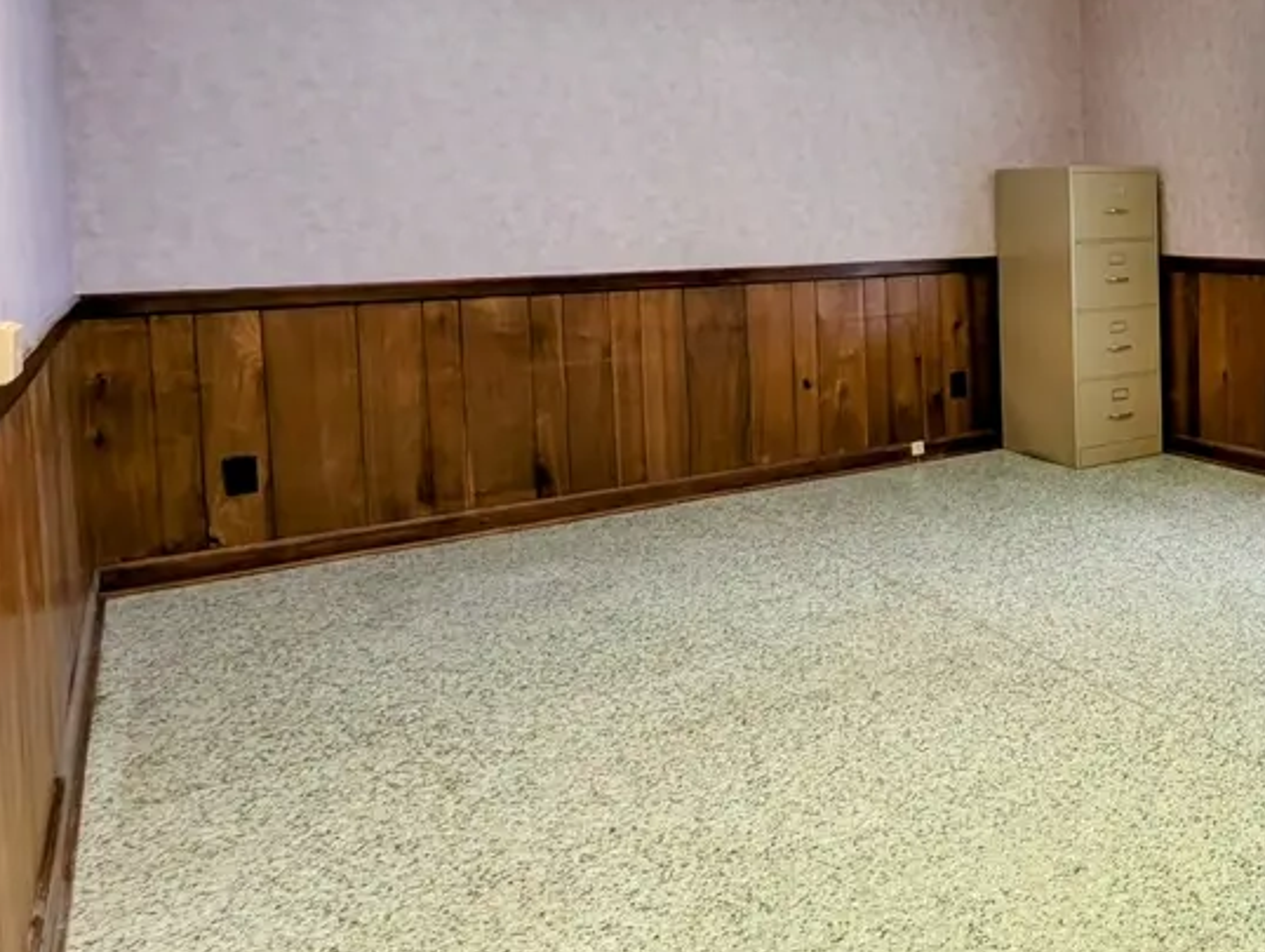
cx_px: 1326
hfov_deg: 48.0
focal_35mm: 29
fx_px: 1061
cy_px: 263
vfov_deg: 46.9
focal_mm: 1.95
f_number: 2.2
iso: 43
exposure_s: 1/228
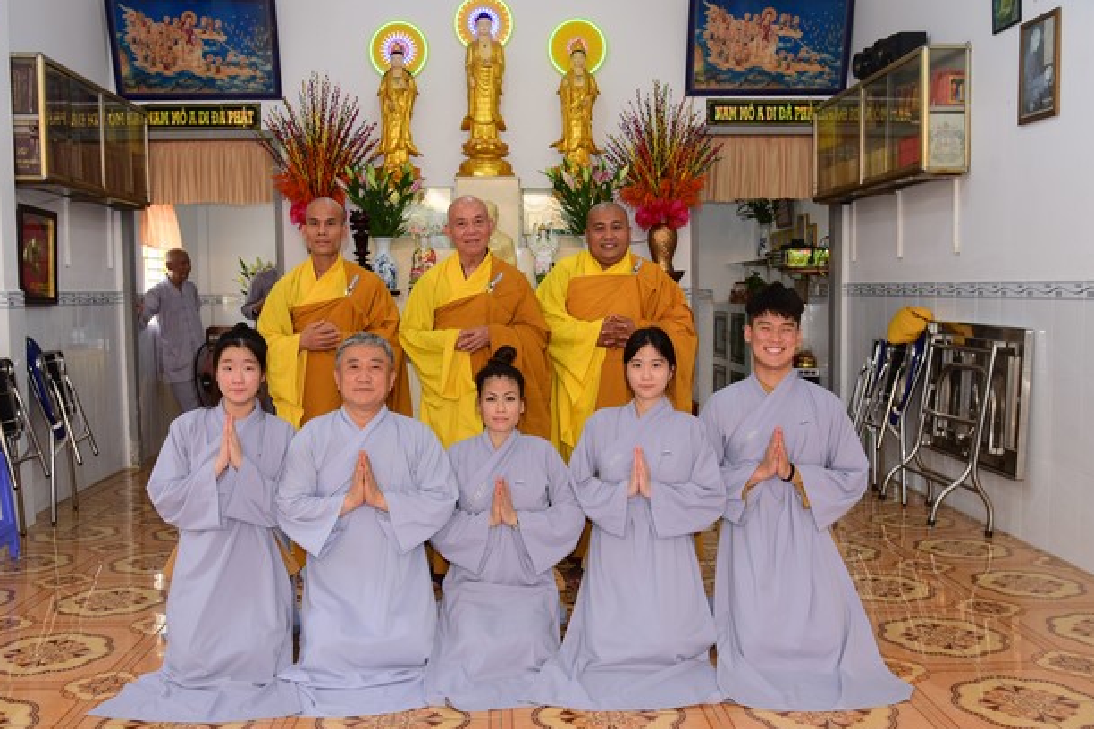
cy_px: 356
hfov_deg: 55.8
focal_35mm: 34
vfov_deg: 38.9
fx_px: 1033
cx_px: 526
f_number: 5
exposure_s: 1/80
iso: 400
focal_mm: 32
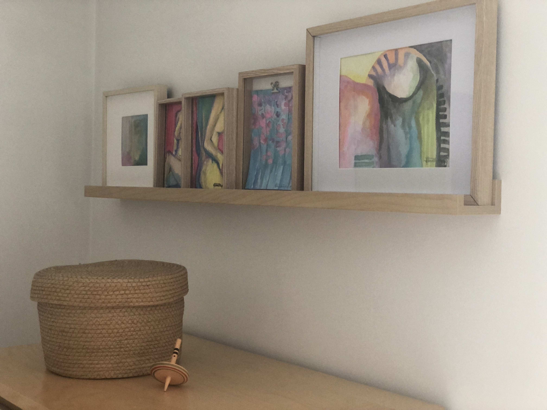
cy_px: 205
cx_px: 274
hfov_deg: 36.8
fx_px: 822
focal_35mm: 52
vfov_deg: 28.0
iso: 160
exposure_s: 1/20
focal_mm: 6
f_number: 2.4
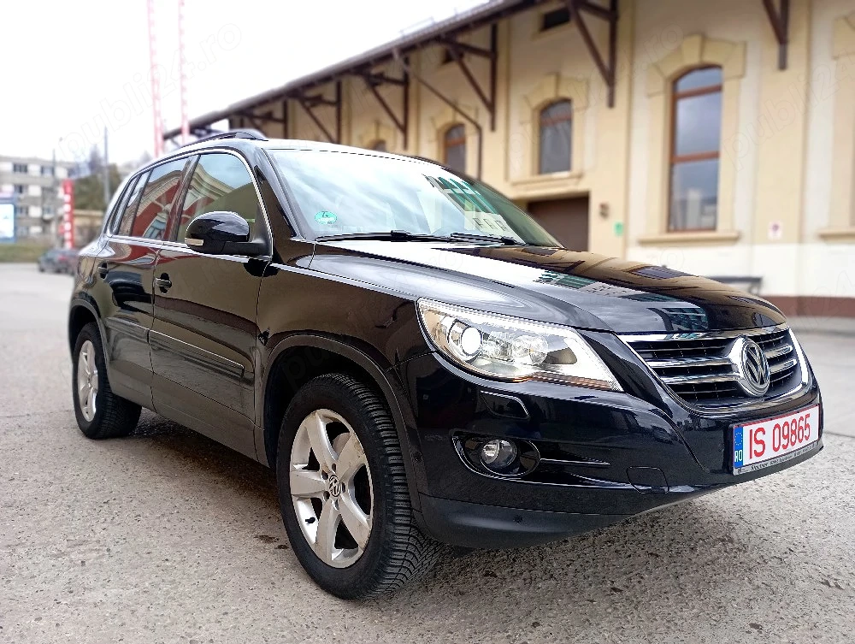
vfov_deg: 49.9
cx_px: 428
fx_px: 693
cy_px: 322
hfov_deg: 63.4
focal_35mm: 28
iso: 128
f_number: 1.8
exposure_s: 1/100
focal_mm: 4.27
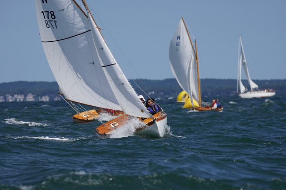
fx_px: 2835
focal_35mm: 357
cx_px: 143
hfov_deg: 5.8
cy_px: 95
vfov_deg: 3.8
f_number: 5.6
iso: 125
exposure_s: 1/1600
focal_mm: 238
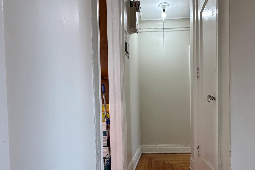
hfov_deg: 68.8
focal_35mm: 26
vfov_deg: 48.3
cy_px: 120
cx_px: 152
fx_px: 184
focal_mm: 2.22
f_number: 2.2
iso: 250
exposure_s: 1/120
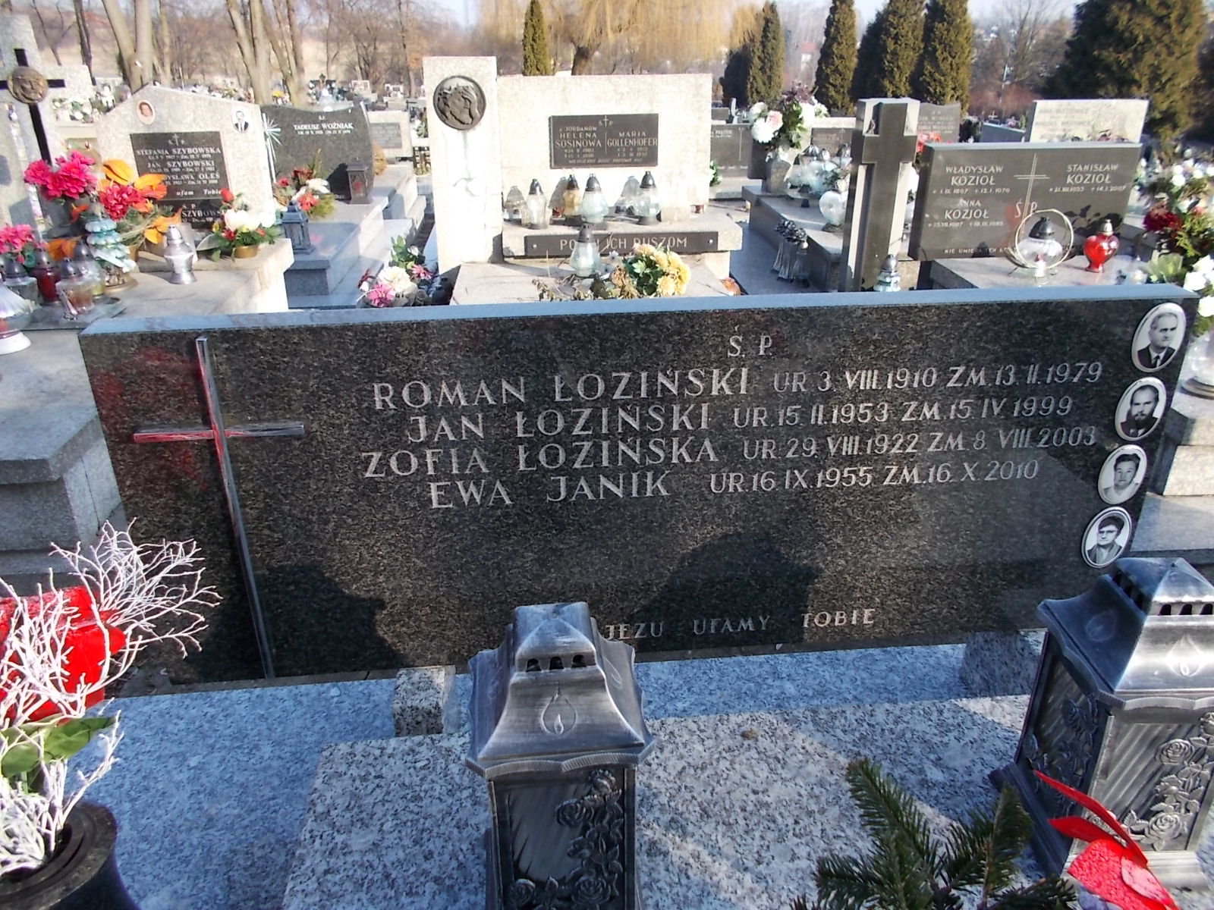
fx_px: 912
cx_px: 607
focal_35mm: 26
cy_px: 455
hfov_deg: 67.3
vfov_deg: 53.1
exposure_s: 1/250
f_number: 3.2
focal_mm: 4.6
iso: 80
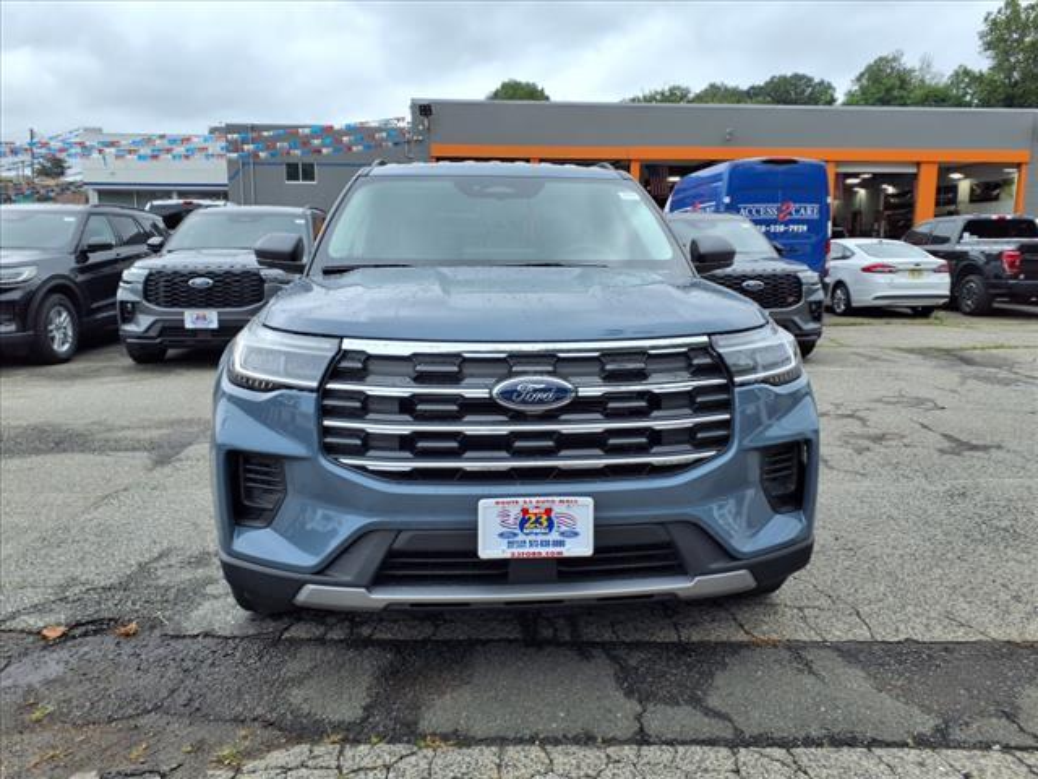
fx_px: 810
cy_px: 390
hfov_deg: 65.3
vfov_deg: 51.4
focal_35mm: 27
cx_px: 519
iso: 40
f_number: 1.9
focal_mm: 3.58
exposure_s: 1/833
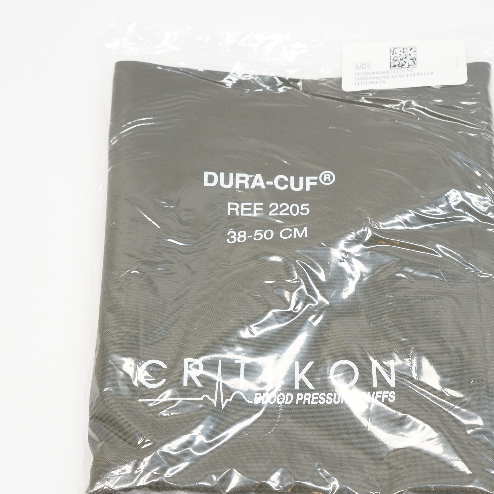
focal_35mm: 57
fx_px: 915
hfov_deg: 30.1
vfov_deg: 30.2
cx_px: 307
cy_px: 266
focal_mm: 27
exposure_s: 1/50
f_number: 5.6
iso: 400
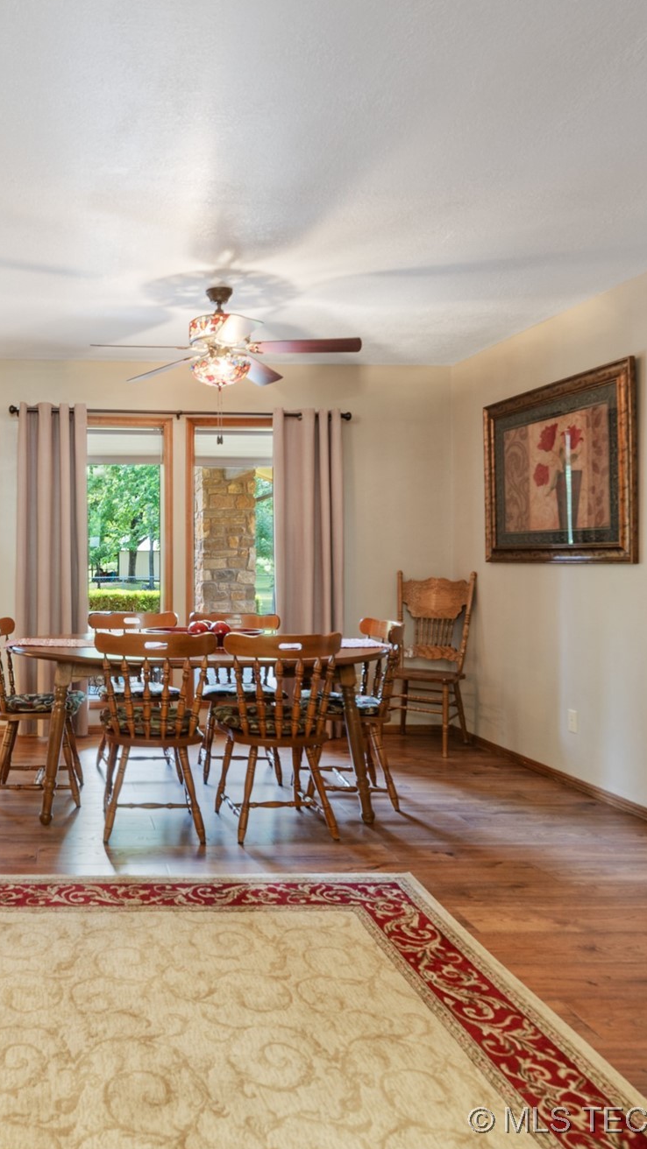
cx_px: 85
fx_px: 793
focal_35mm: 26
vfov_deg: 71.9
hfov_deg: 41.4
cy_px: 560
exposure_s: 1.6
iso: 250
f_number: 9
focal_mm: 16
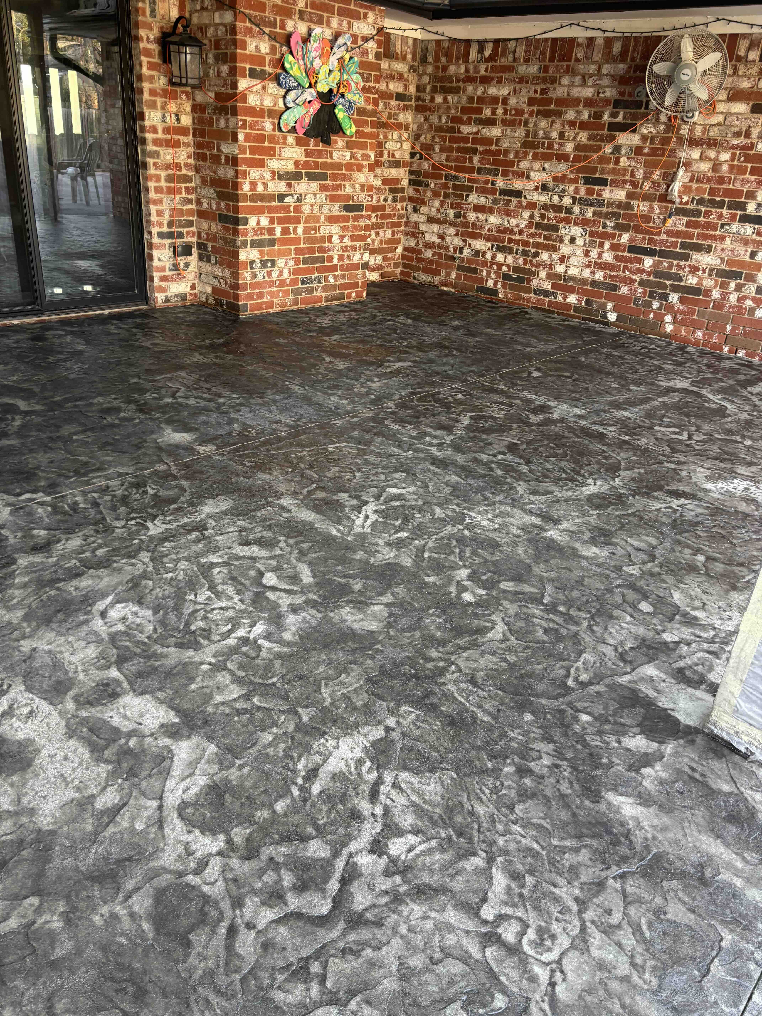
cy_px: 508
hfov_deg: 53.1
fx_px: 763
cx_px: 381
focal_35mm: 26
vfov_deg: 67.3
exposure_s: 1/82
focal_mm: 5.96
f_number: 1.6
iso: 125
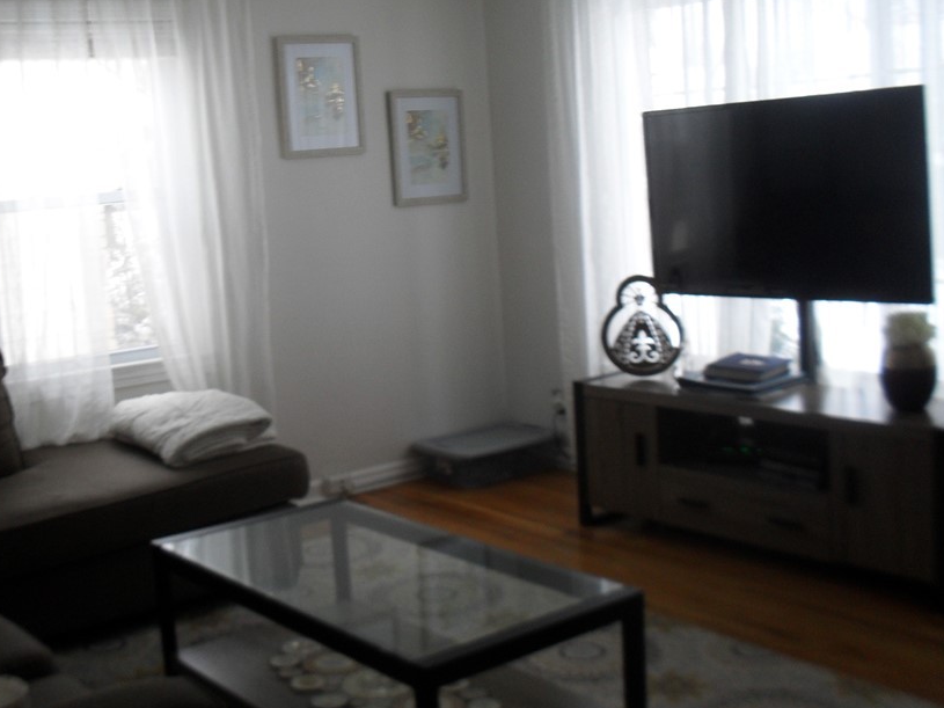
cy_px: 327
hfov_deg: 42.7
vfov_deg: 32.9
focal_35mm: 44
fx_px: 1200
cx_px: 374
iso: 120
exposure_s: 1/30
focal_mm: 6.3
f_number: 3.2
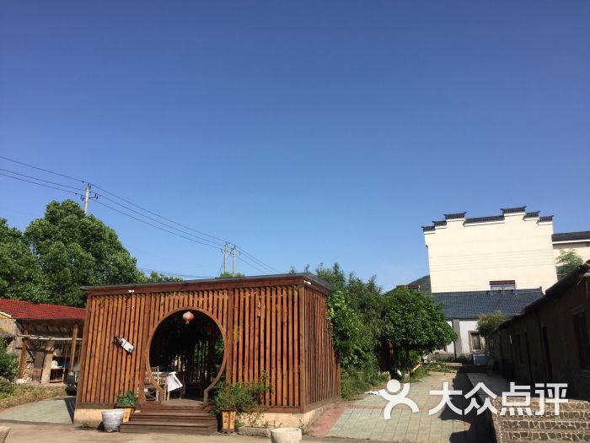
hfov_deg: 61.7
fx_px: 494
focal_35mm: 29
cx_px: 295
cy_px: 222
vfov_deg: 48.2
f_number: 2.2
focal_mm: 4.15
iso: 32
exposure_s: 1/1799
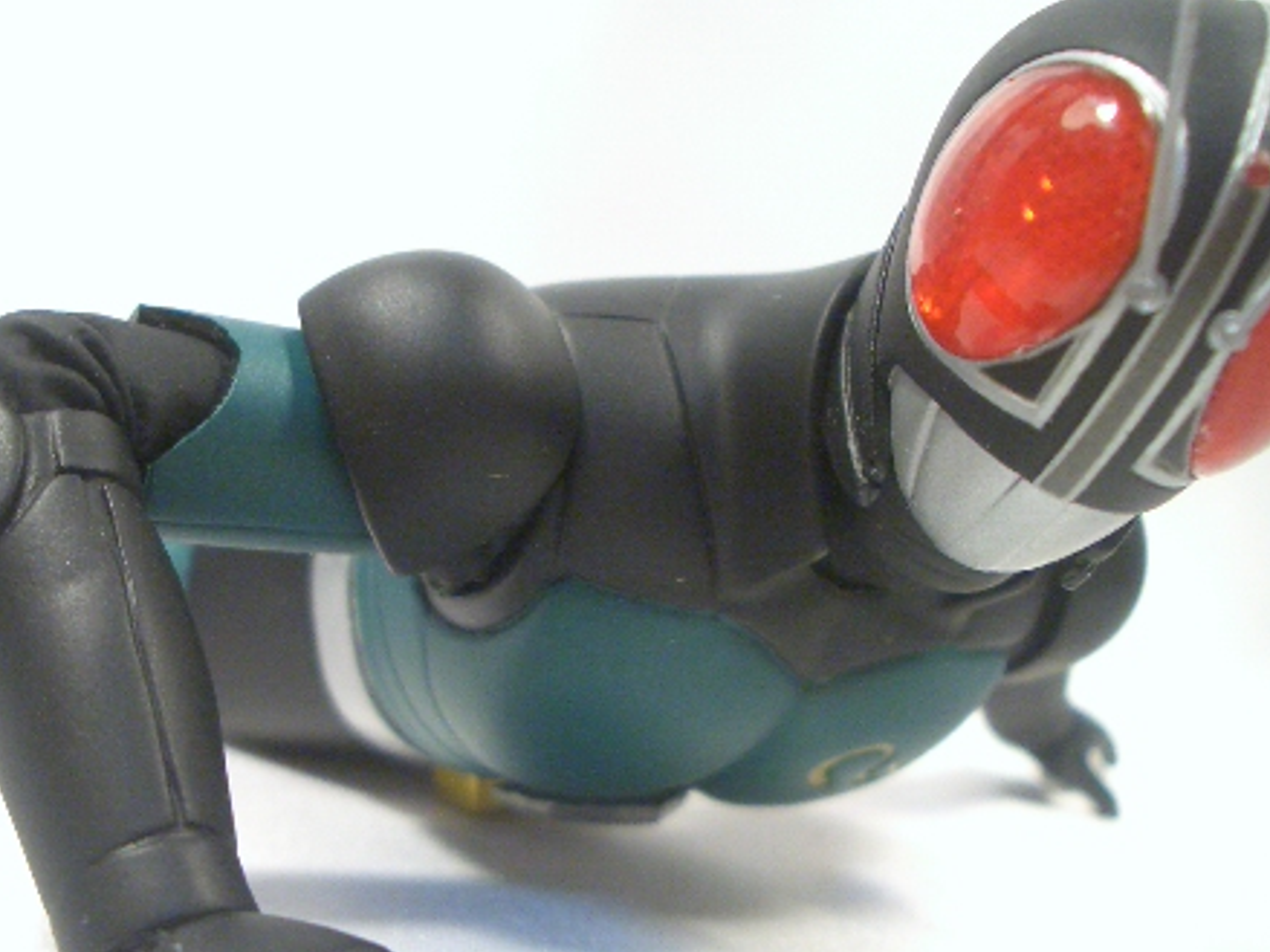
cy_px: 576
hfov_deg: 37.3
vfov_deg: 28.5
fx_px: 1871
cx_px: 500
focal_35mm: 51
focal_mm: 5.8
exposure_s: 1/100
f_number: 2.6
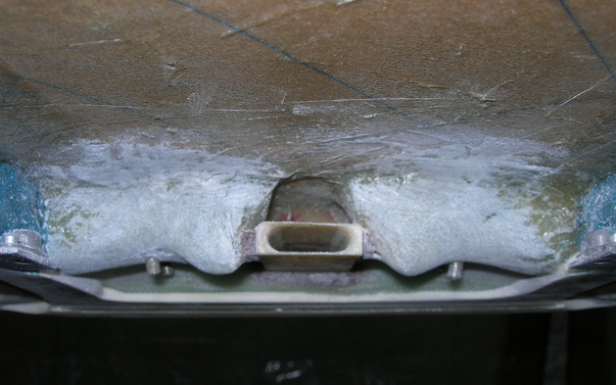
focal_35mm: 41
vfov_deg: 31.2
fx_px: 688
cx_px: 310
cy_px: 222
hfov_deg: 48.2
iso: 64
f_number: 4.8
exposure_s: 1/60.1
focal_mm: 7.8
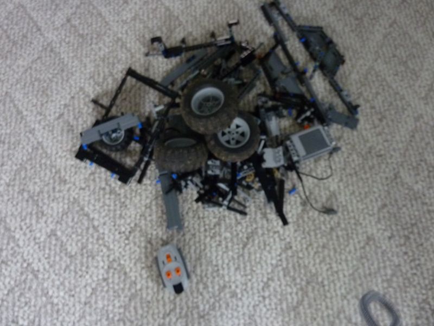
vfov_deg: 54.9
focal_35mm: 25
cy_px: 163
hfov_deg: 69.4
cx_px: 217
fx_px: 313
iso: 400
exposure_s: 1/8
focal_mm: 4.1
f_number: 3.3
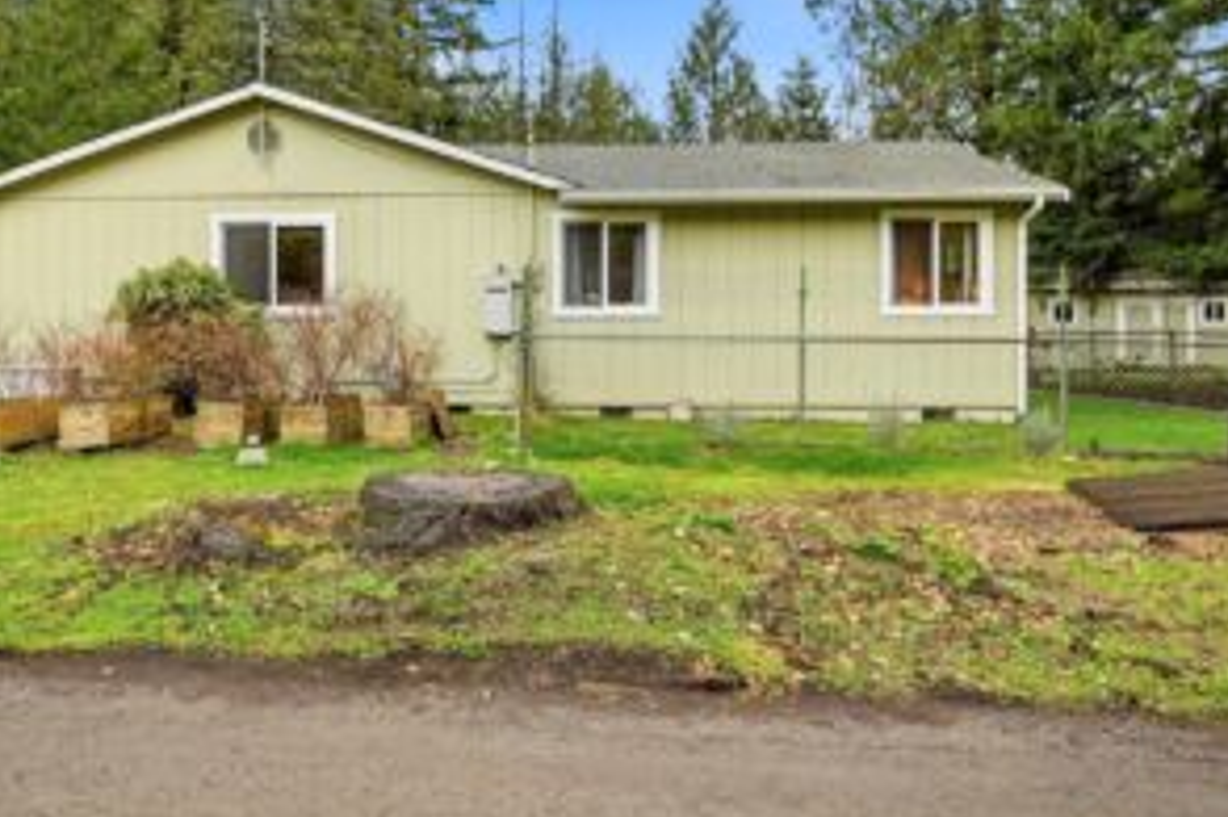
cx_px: 499
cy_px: 344
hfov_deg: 60.4
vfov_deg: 42.5
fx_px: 1046
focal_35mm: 31
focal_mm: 22.5
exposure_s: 1/1250
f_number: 9
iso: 400
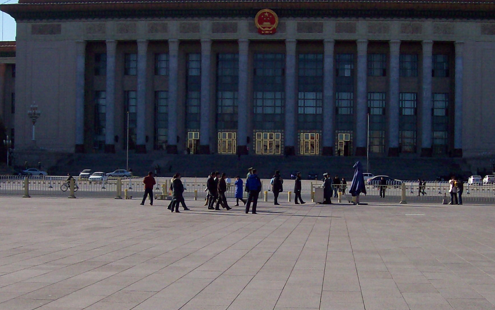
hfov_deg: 32.4
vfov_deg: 20.6
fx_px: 850
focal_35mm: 63
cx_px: 279
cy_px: 188
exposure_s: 1/747
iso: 80
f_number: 4.8
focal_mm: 6
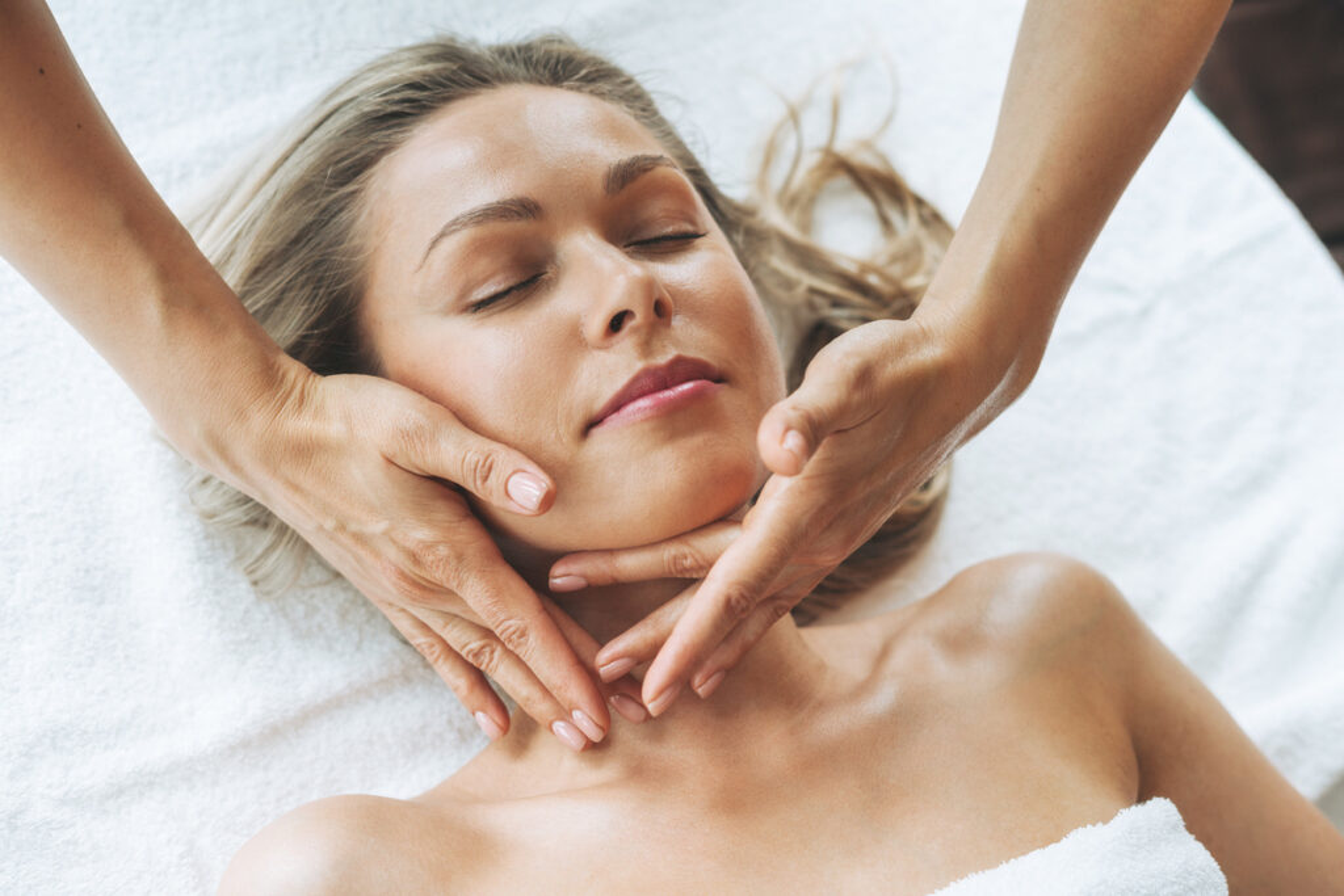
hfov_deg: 39.6
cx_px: 672
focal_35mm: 50
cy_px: 448
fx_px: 1867
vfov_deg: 27.0
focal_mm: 50
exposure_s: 1/200
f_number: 3.2
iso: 125
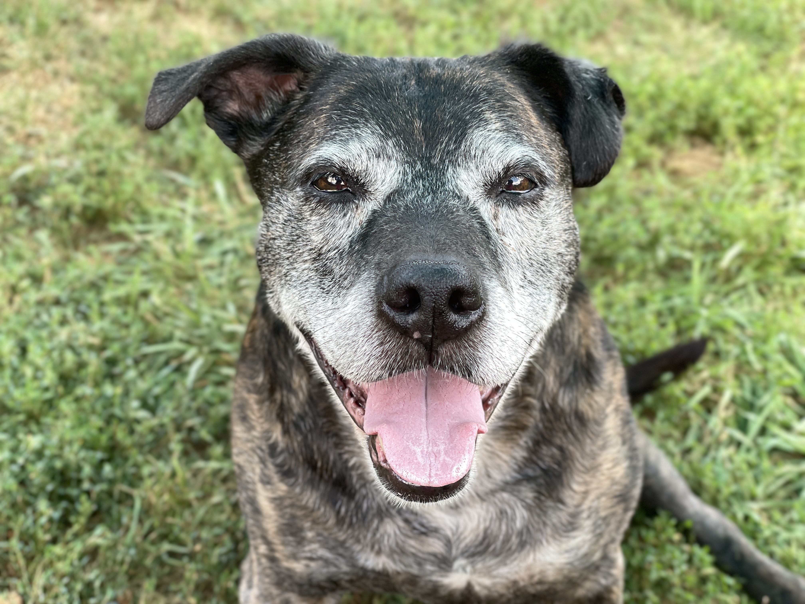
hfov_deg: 36.8
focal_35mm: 52
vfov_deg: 28.0
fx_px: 1209
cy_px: 302
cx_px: 402
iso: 32
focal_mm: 6
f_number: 2
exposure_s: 1/122
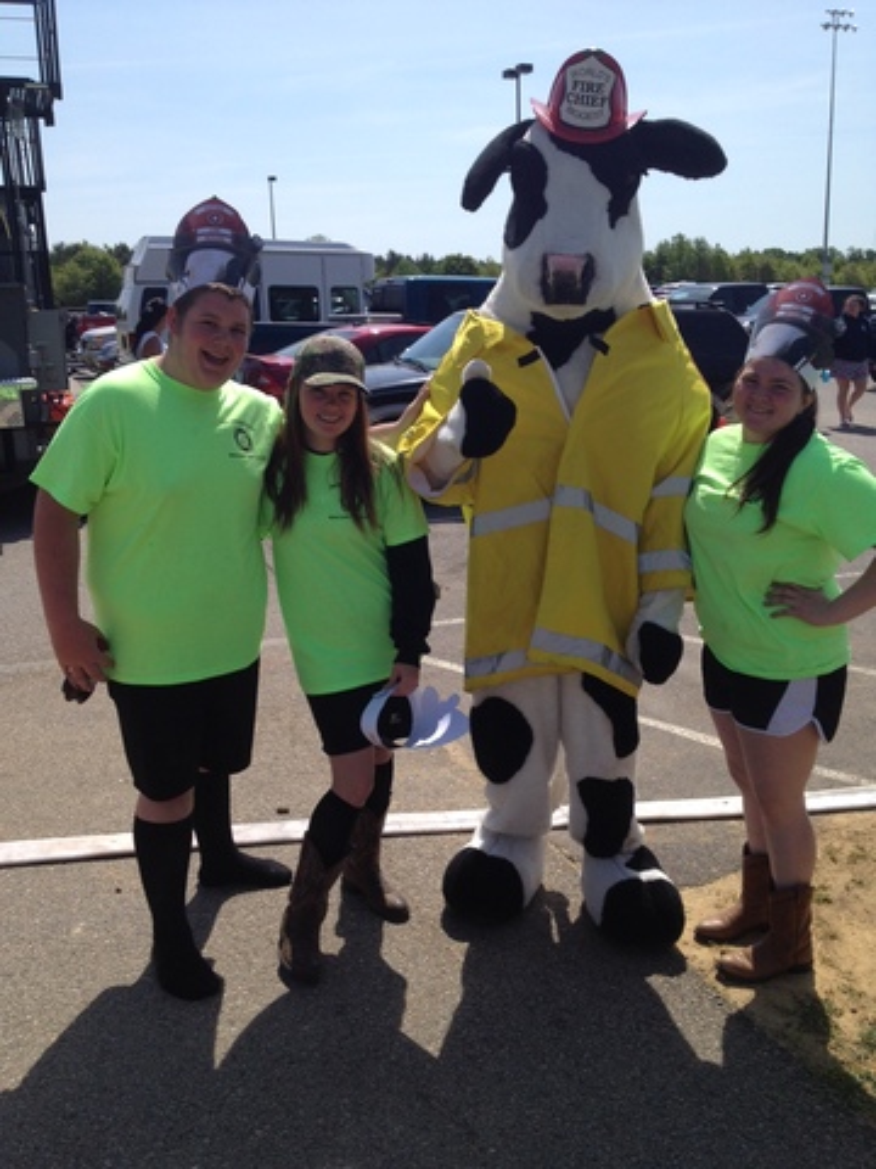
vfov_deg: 52.6
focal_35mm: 35
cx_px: 438
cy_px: 584
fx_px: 1181
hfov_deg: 40.7
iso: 50
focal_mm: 4.28
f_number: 2.4
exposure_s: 1/2208
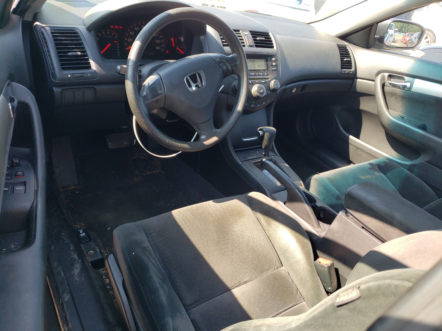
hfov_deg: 67.3
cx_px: 221
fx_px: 332
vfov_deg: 53.1
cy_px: 166
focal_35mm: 26
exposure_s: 1/217
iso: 50
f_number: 1.5
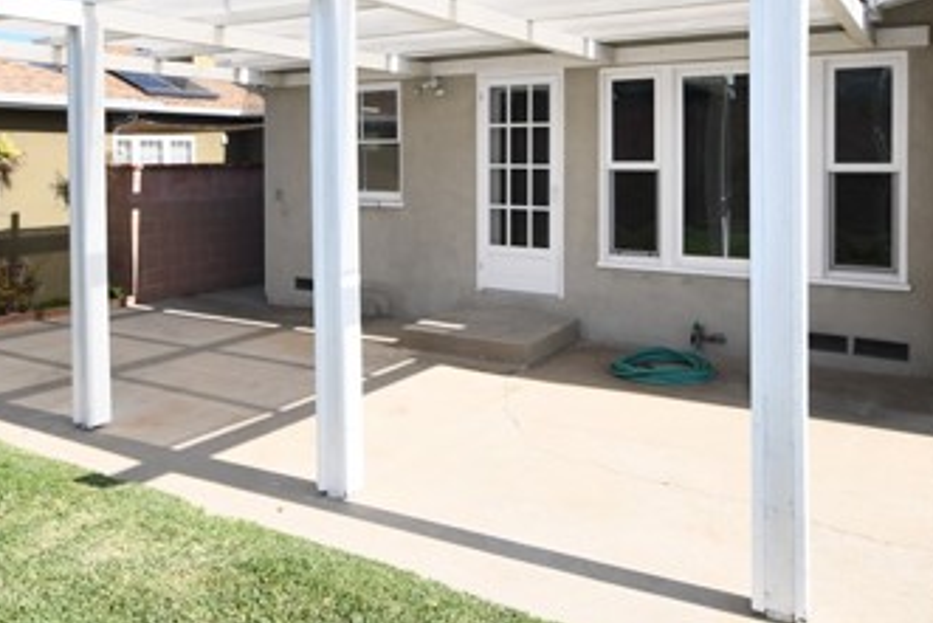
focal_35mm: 29
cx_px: 457
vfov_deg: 44.1
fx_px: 752
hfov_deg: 63.6
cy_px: 190
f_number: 7.1
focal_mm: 10
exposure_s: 1/200
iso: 100
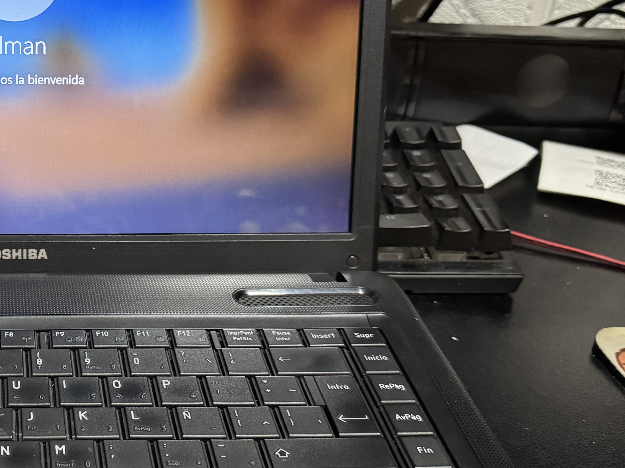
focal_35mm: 55
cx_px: 44
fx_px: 993
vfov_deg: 26.5
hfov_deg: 32.9
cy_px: 252
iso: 800
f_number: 1.78
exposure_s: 1/35
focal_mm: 6.76
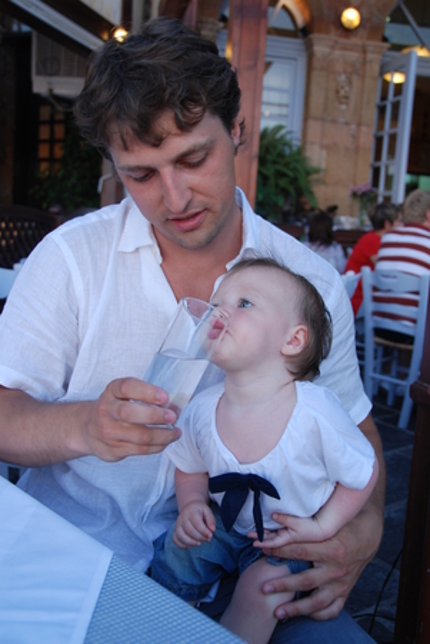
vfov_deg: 53.1
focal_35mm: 36
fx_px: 643
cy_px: 322
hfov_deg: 37.0
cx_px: 215
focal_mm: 24
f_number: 3.8
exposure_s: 1/50
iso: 200
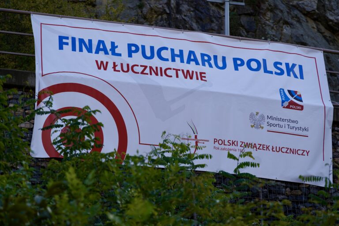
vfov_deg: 9.1
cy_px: 113
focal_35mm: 150
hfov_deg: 13.7
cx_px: 170
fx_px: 1412
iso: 100
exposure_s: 1/250
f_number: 5
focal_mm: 150
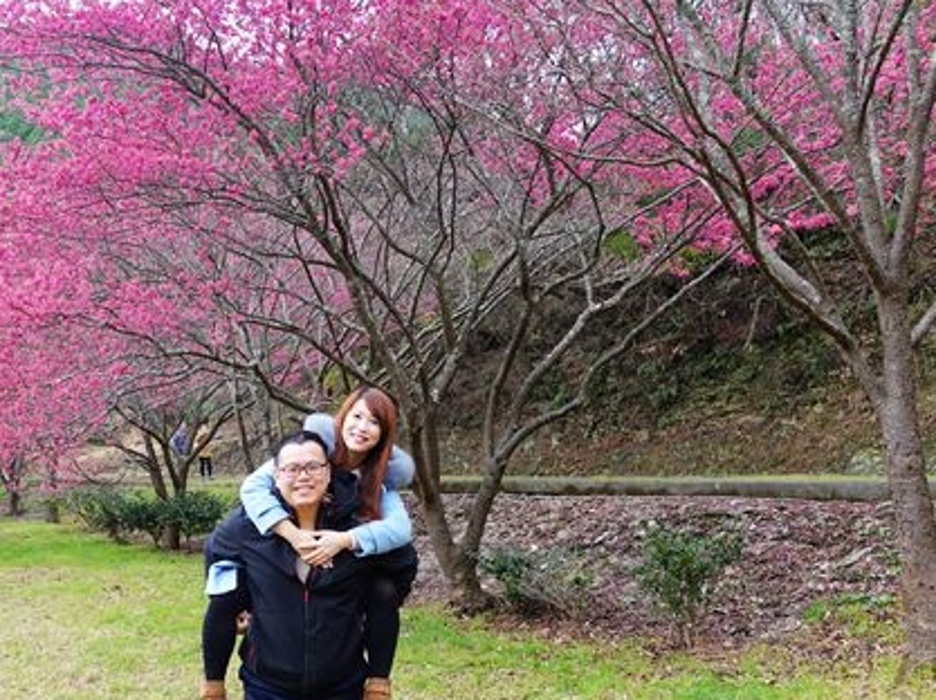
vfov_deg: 39.3
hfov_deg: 50.5
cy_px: 441
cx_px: 312
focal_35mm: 36
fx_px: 973
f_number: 2.8
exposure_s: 1/320
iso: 125
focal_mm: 8.8
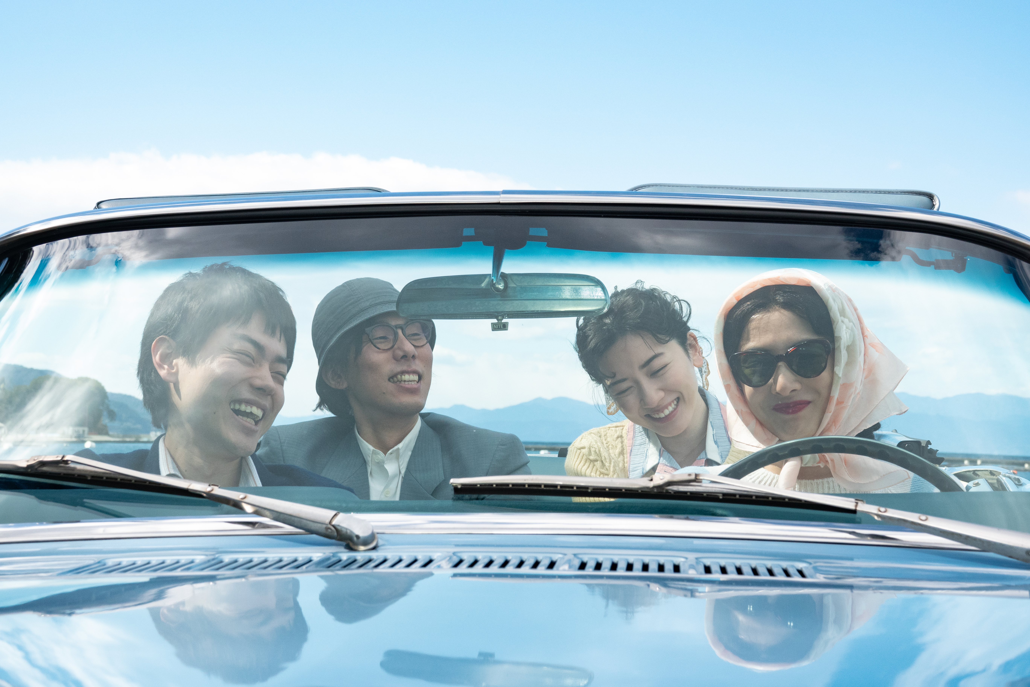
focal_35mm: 68
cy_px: 344
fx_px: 1945
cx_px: 515
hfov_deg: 29.7
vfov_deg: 20.0
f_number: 5
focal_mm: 24.79
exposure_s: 1/1000
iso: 400
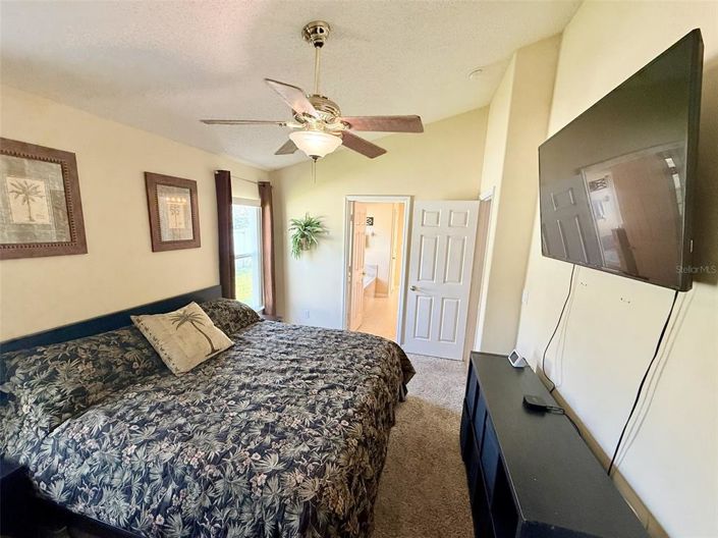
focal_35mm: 14
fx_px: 290
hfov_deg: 102.1
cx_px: 359
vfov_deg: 85.6
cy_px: 269
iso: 160
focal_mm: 2.22
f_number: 2.2
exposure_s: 1/100
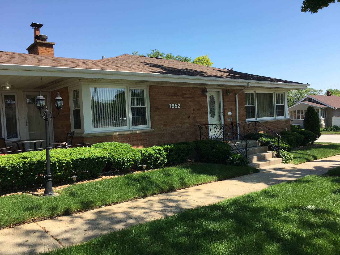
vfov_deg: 48.2
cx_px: 170
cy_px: 128
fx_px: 285
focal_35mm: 29
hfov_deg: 61.7
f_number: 2.2
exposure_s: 1/999
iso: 25
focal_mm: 4.15
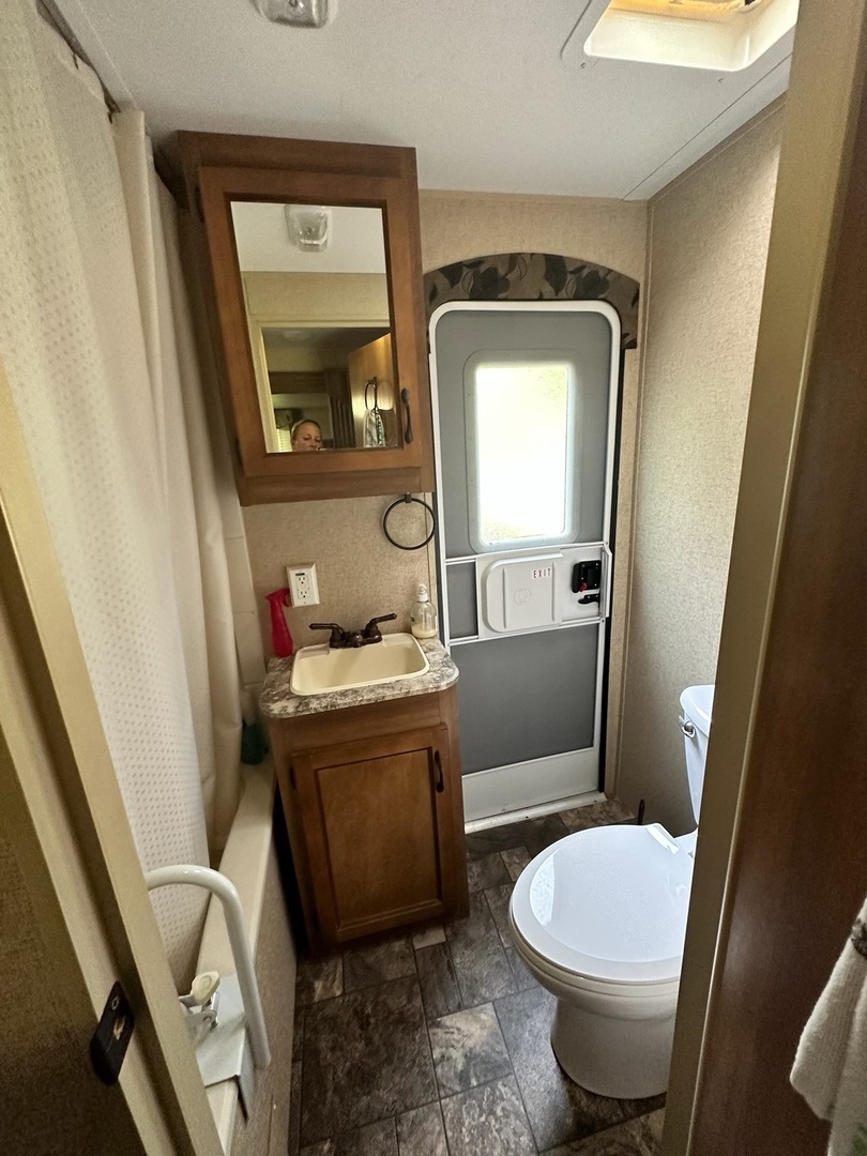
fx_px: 468
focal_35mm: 14
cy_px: 578
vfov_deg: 102.1
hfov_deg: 85.7
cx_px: 434
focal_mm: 2.22
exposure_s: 1/60
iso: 400
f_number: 2.2
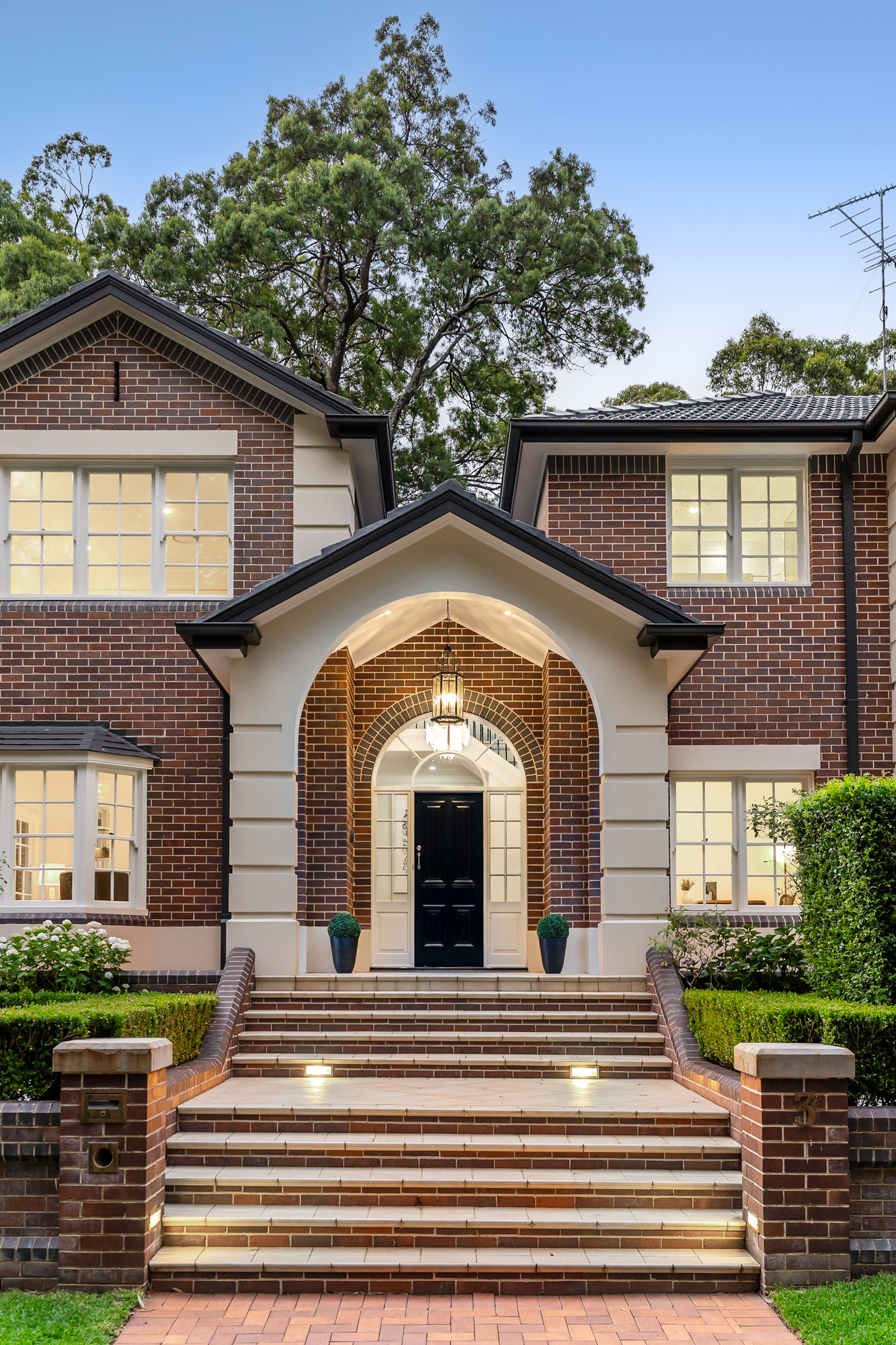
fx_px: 1120
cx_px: 448
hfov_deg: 43.6
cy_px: 672
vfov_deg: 61.9
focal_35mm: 30
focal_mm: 30
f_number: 4
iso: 1000
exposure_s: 1/80
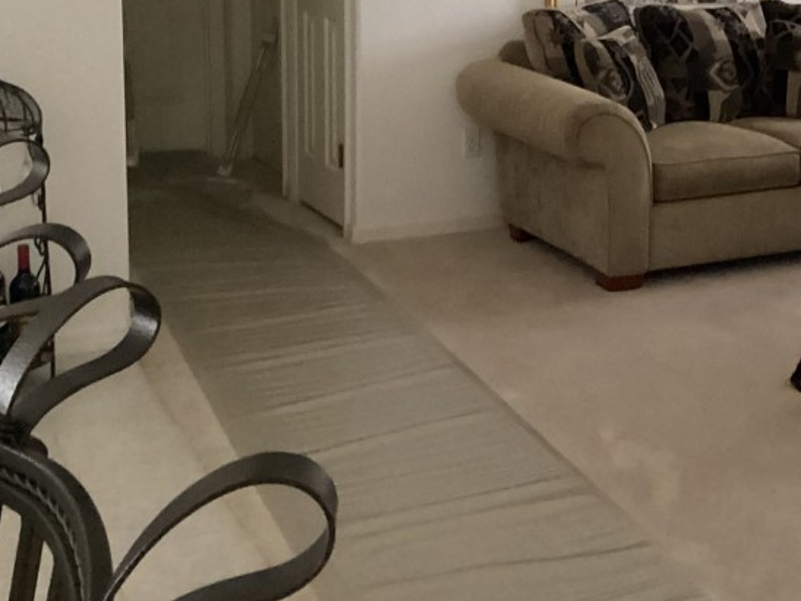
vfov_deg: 24.7
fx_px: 1342
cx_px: 697
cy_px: 103
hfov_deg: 31.9
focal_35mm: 58
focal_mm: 3.3
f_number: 2.4
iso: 640
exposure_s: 1/24
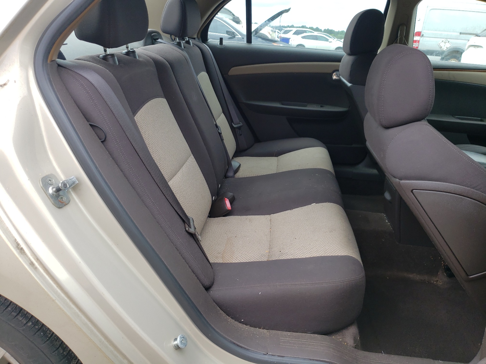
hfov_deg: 67.3
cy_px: 182
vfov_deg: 53.1
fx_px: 365
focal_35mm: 26
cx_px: 243
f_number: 1.5
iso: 50
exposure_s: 1/476
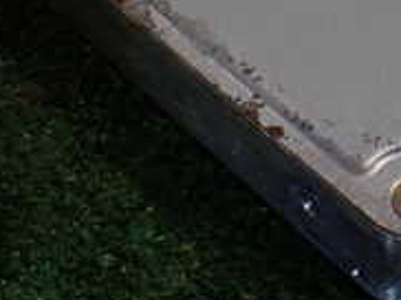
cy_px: -73
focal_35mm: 99
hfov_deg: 19.4
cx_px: 381
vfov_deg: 14.4
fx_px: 1145
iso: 320
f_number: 2.3
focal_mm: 5.4
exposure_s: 1/125
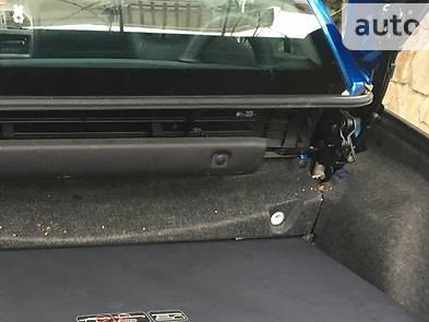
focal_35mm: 59
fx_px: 731
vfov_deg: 23.8
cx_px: 79
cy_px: 318
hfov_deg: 31.7
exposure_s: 1/33
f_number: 2.2
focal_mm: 4.2
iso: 100
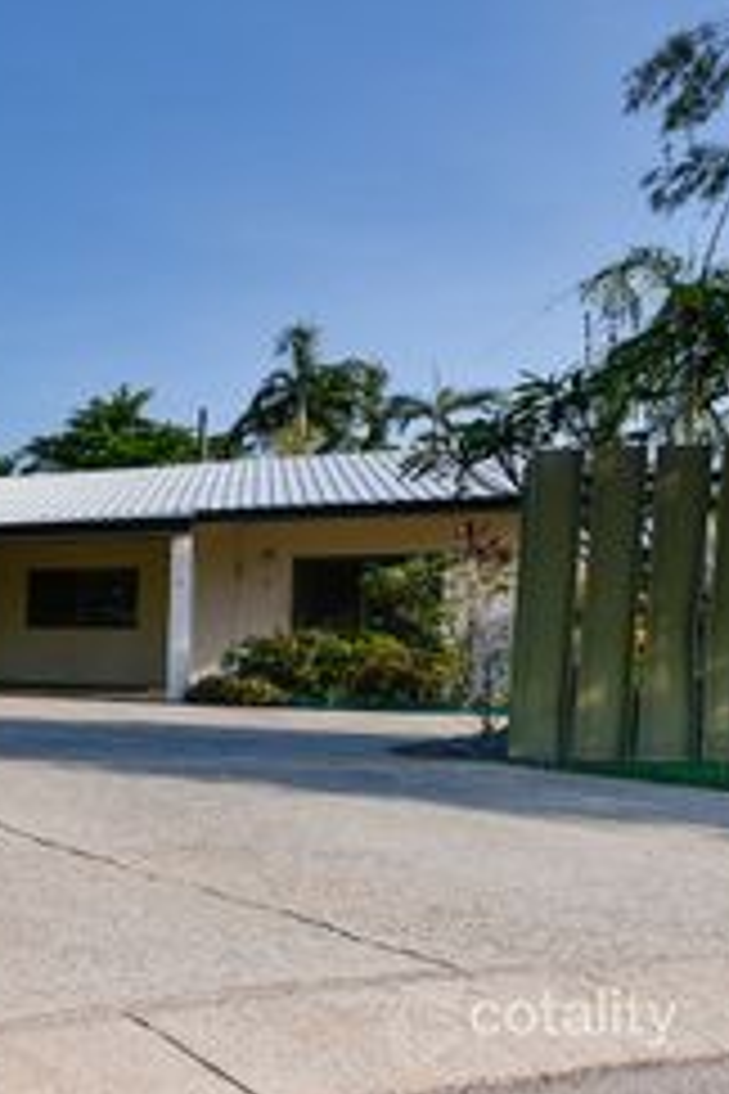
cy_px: 403
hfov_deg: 29.7
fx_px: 942
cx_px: -306
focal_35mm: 31
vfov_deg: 59.4
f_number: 8
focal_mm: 16
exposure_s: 1/250
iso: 80
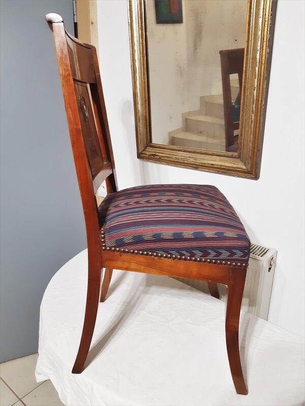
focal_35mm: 26
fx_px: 305
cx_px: 152
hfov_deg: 53.1
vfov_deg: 67.3
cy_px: 203
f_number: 1.7
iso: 160
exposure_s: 1/60
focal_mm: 3.93
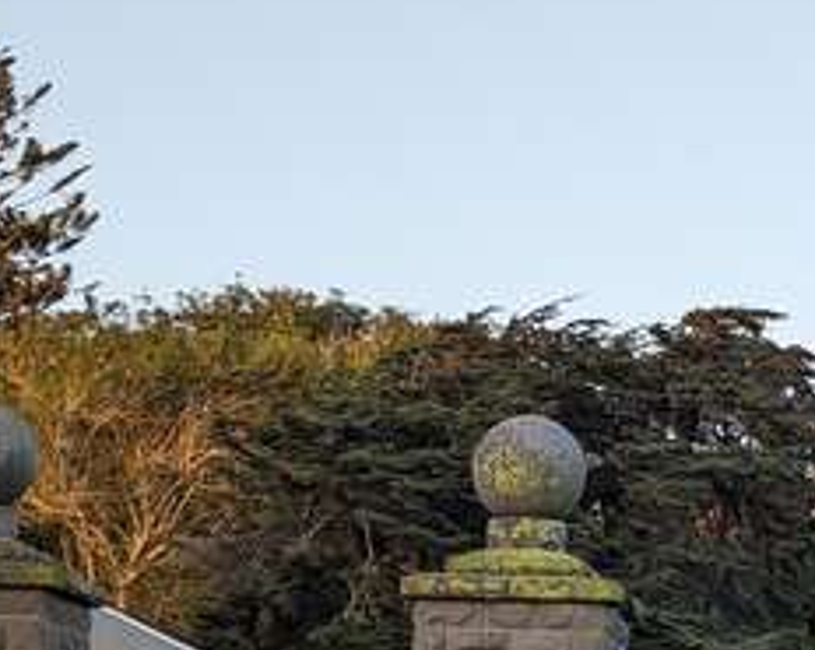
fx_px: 3903
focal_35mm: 162
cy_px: 808
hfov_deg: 11.6
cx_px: 1078
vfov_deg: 9.4
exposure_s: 1/242
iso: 47
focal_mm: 6.81
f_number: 1.85
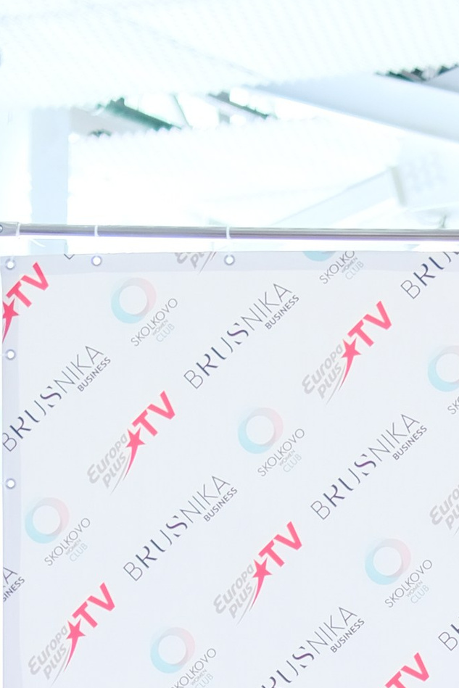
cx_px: 621
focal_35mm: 182
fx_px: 3479
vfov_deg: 10.6
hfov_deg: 7.5
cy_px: 1237
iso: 400
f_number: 1.4
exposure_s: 1/60
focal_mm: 30
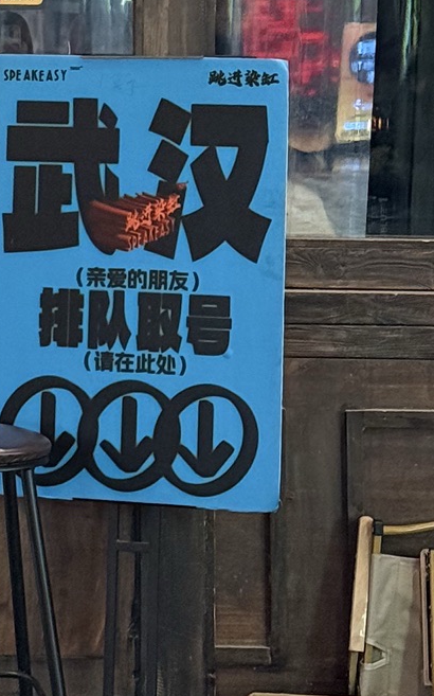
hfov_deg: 8.4
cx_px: -69
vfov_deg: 13.3
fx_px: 2937
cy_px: -63
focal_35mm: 155
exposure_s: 1/33
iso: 500
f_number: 1.78
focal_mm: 6.76
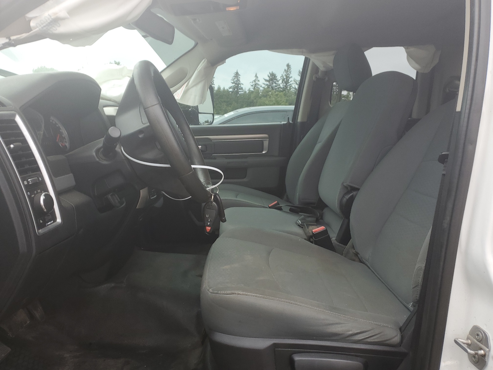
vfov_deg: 53.1
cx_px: 246
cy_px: 185
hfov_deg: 67.3
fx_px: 370
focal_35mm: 26
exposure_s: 1/263
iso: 50
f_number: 1.5
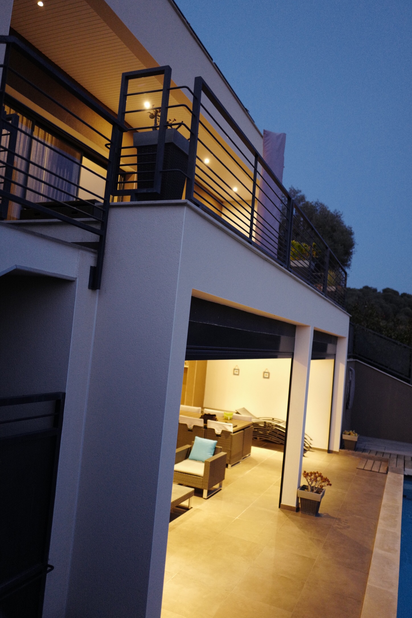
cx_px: 206
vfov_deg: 65.5
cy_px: 309
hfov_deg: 46.4
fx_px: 481
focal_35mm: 28
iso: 3200
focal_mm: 28
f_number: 1.7
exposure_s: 1/50
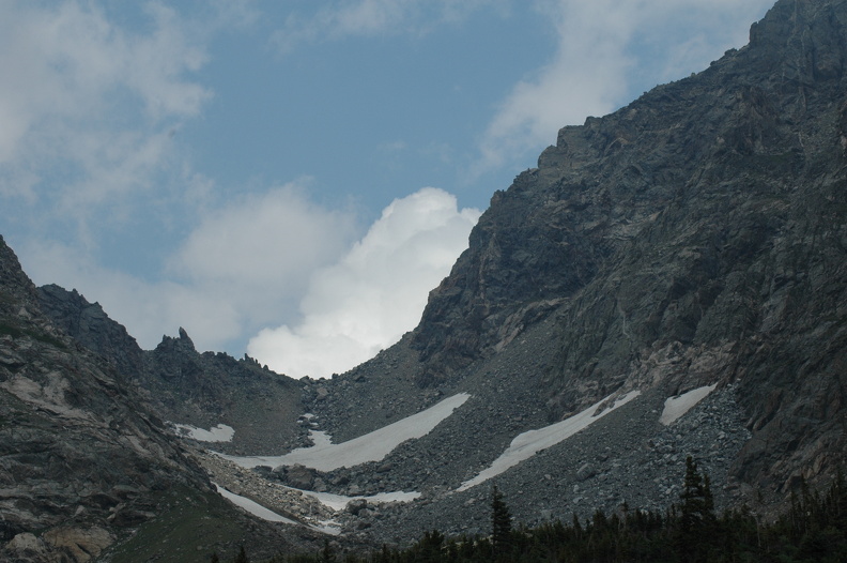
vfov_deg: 13.0
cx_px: 424
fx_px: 2467
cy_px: 282
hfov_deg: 19.5
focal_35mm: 105
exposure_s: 1/500
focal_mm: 70
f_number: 11
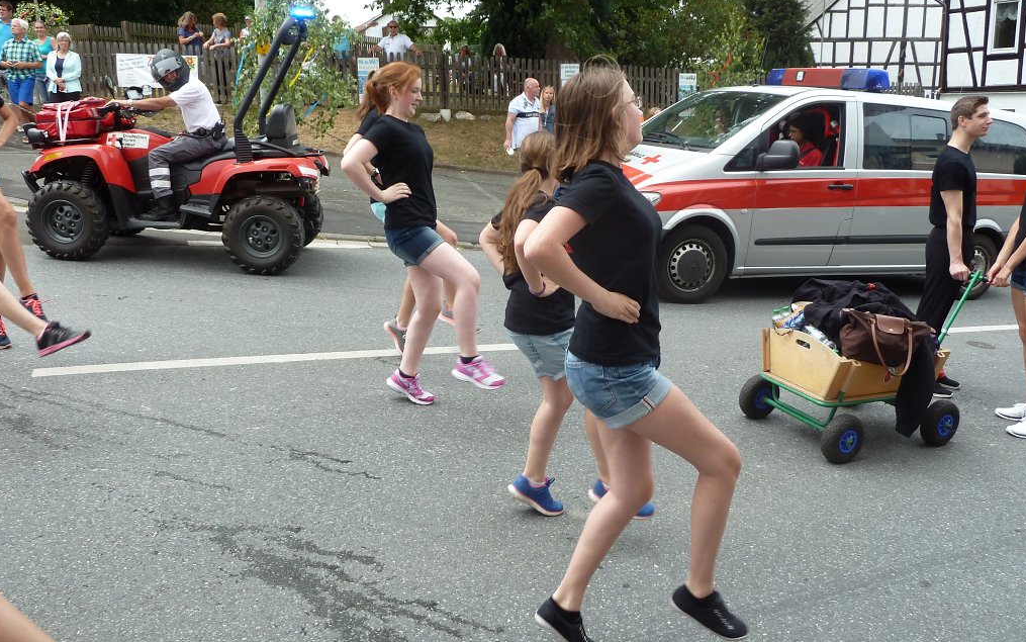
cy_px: 319
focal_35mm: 31
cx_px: 514
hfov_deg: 61.2
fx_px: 867
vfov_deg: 40.6
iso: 80
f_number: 4
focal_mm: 4.7
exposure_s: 1/200
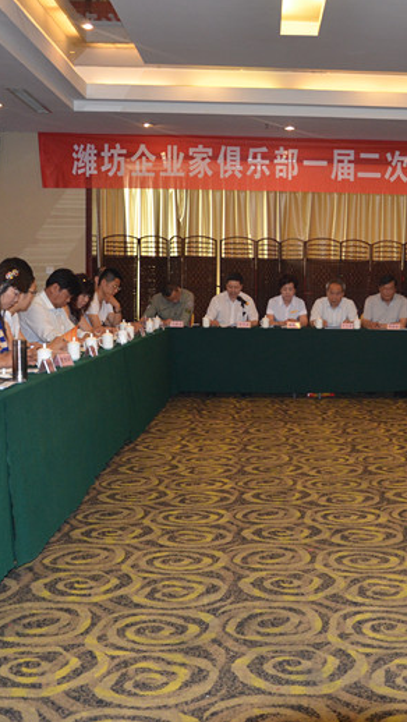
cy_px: 363
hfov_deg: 23.1
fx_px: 973
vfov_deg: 40.7
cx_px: 354
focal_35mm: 51
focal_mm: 21
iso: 800
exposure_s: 1/60
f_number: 3.8
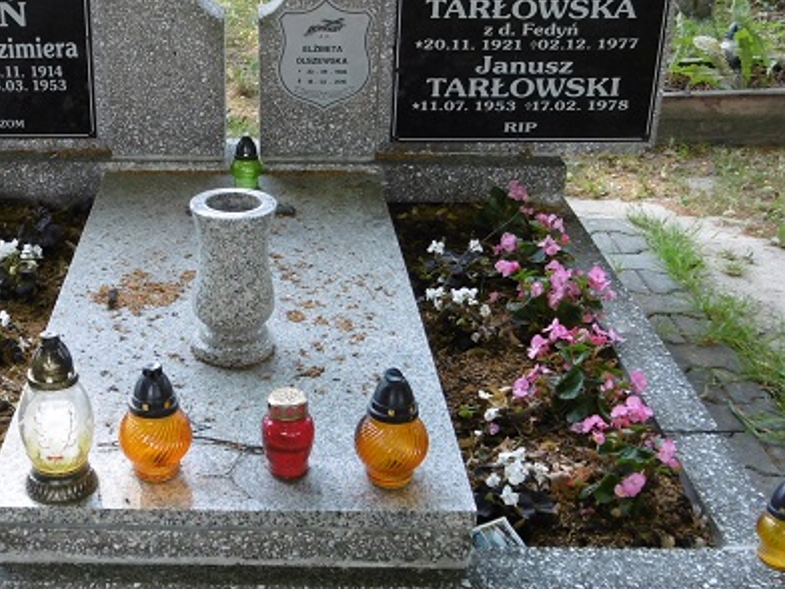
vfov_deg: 29.7
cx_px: 238
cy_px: 290
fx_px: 1111
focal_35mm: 49
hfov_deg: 38.3
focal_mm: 4.3
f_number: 3.1
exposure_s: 1/60
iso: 100
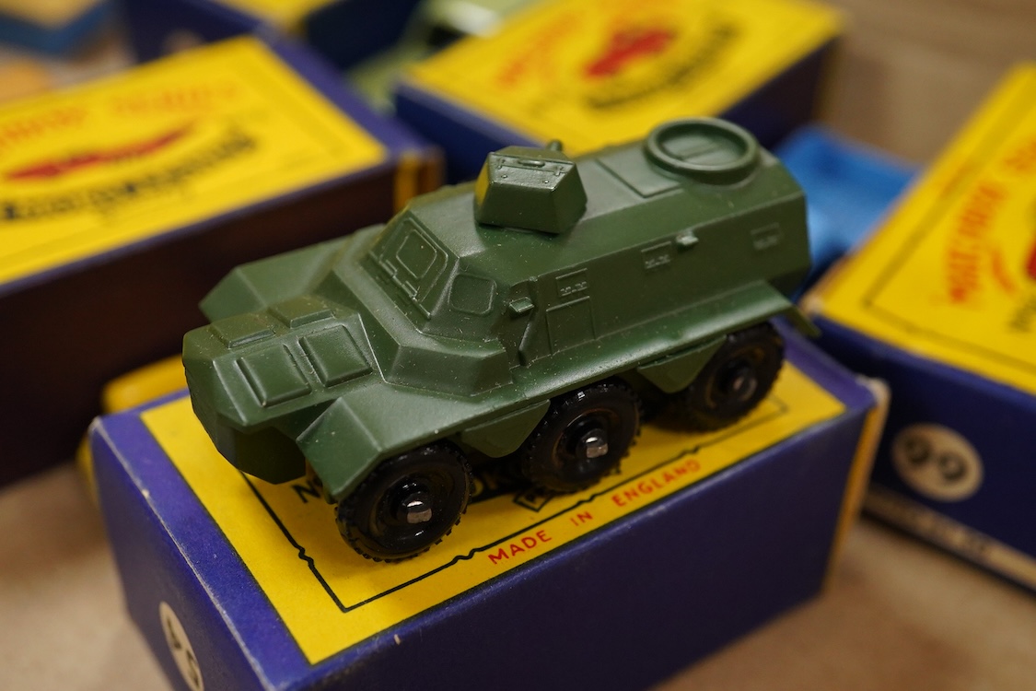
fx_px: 1295
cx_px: 518
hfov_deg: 43.6
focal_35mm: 45
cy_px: 346
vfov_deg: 29.9
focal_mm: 30
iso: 2500
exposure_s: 1/160
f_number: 9
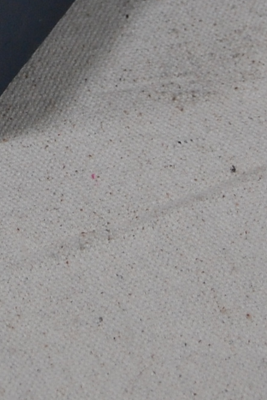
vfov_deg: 8.6
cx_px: -101
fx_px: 2641
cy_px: -80
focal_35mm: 237
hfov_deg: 5.7
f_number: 4.8
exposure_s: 1/80
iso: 400
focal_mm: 35
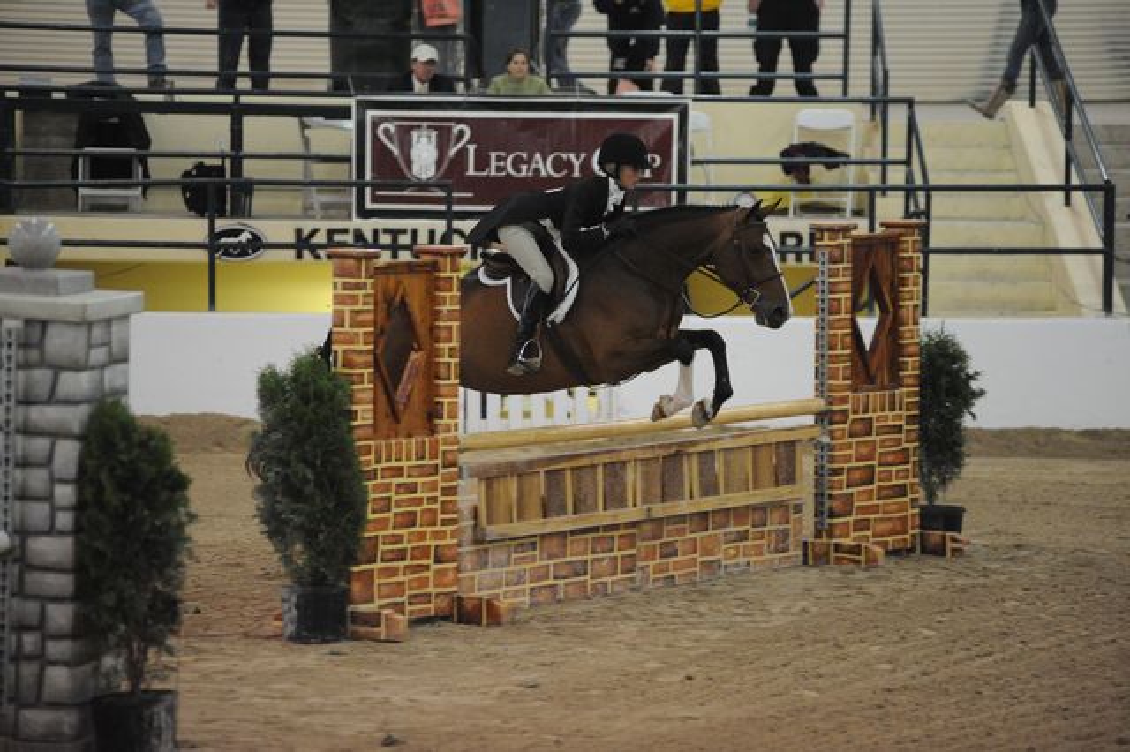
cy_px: 376
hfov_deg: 10.3
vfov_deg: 6.9
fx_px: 6274
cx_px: 565
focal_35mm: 200
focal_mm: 200
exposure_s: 1/400
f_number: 2.8
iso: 6400
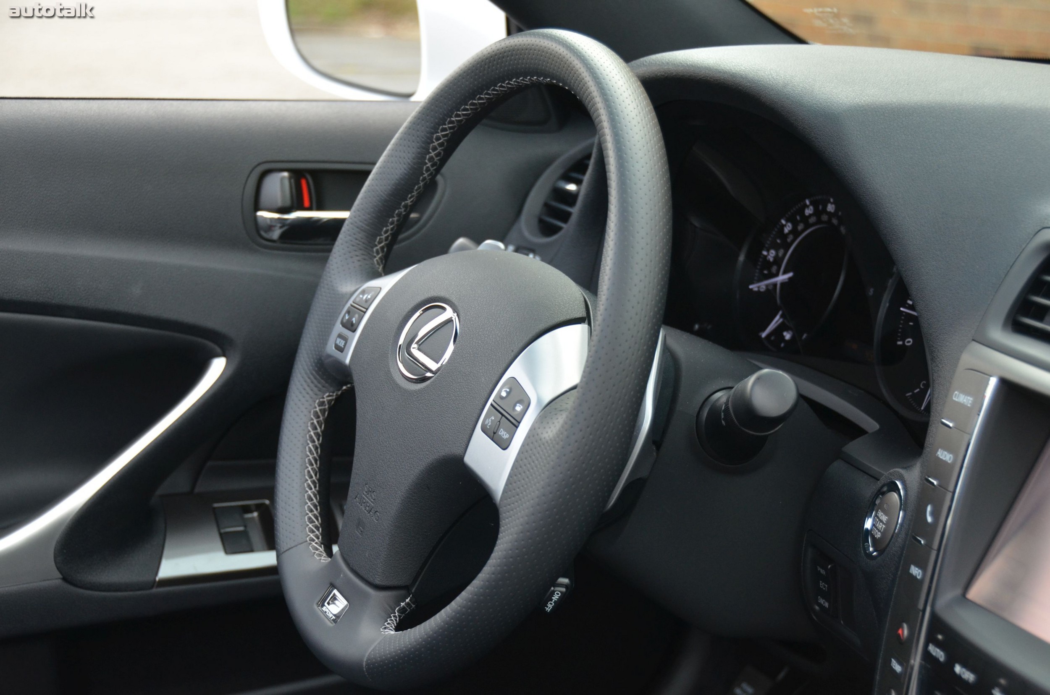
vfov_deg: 21.5
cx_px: 525
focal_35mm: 63
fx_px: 1834
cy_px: 348
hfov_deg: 32.0
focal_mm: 42
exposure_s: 1/500
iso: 800
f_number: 4.5
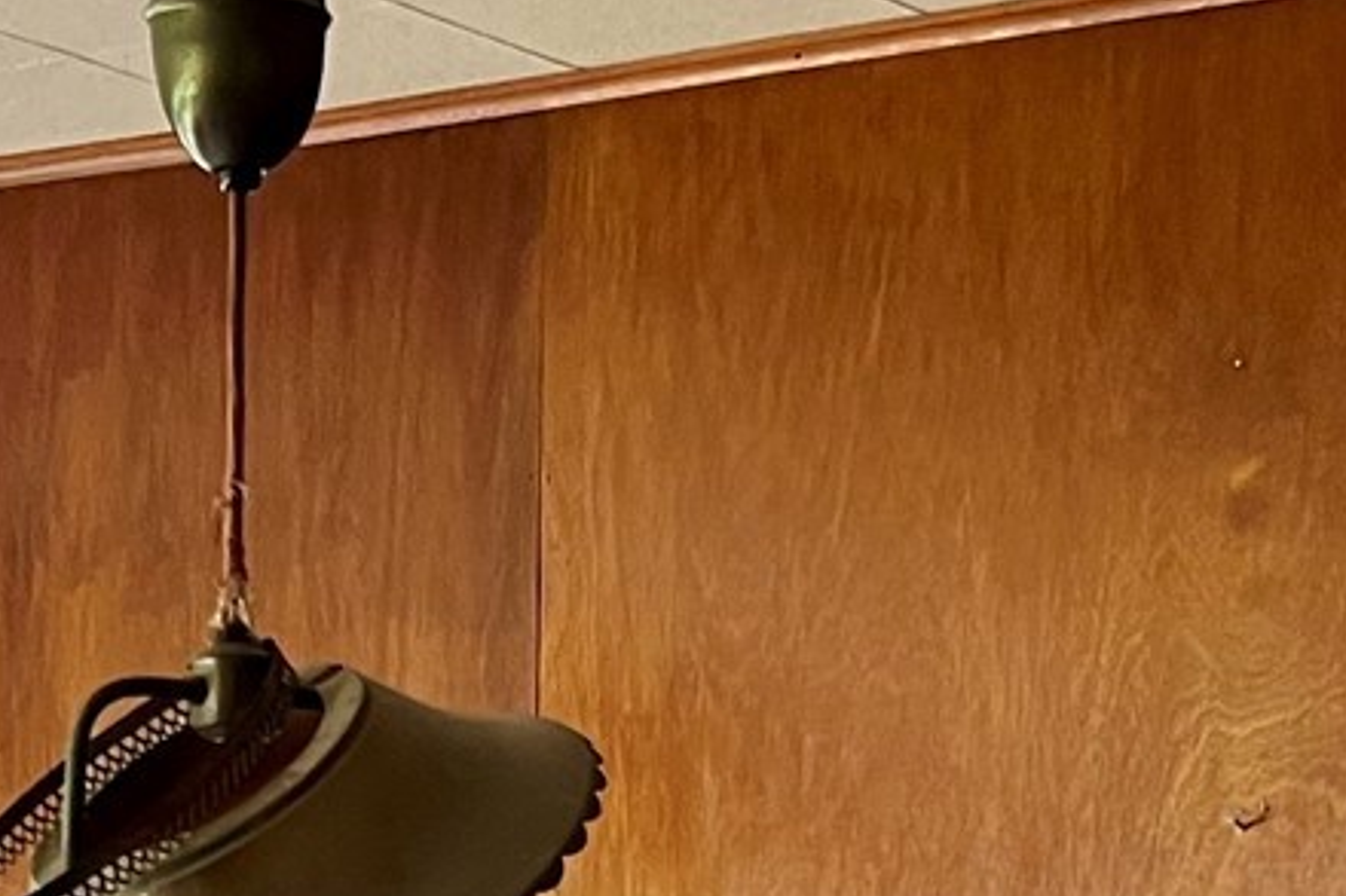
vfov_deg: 11.2
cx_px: 710
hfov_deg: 17.4
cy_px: 1272
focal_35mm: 118
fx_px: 4410
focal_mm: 5.7
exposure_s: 1/93
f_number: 1.5
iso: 125
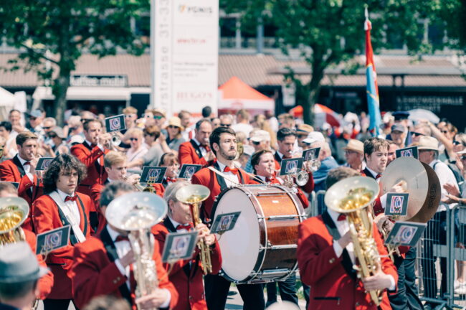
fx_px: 1681
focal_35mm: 130
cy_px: 155
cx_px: 233
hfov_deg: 15.8
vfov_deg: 10.5
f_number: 2.8
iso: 100
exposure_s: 1/3200
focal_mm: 130
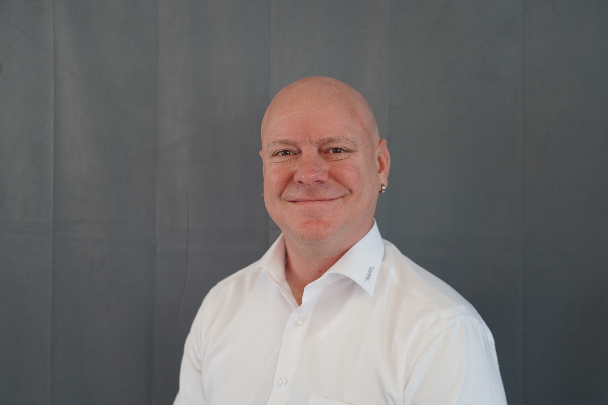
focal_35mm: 48
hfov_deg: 41.1
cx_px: 304
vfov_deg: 28.1
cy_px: 202
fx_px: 811
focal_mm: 48
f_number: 4
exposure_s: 1/160
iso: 500
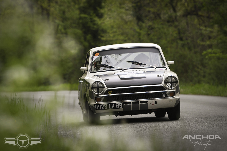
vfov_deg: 5.2
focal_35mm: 262
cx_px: 114
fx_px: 1652
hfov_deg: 7.9
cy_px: 76
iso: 250
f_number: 3.2
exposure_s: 1/800
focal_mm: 175
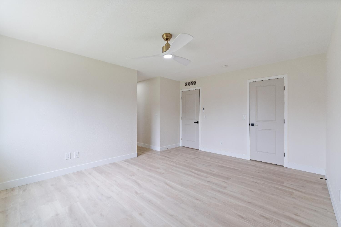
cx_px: 170
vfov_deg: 77.3
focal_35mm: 15
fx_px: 142
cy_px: 114
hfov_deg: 100.4
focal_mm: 10
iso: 640
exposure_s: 1/30
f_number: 7.1
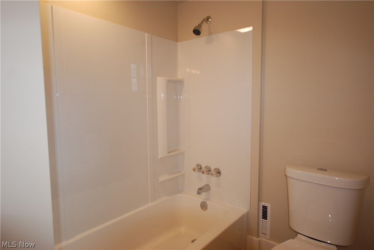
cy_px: 125
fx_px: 218
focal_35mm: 21
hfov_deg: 81.2
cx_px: 187
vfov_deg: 59.6
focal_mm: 14
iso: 200
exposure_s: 1/40
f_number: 3.5
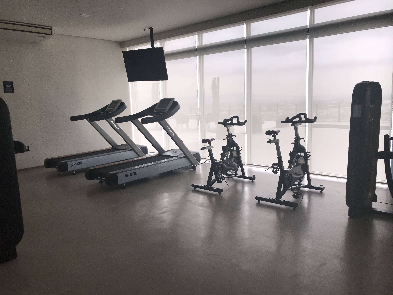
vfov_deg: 49.7
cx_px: 196
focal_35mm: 28
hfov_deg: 63.4
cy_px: 148
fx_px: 318
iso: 20
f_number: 1.8
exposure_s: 1/231
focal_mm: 3.99
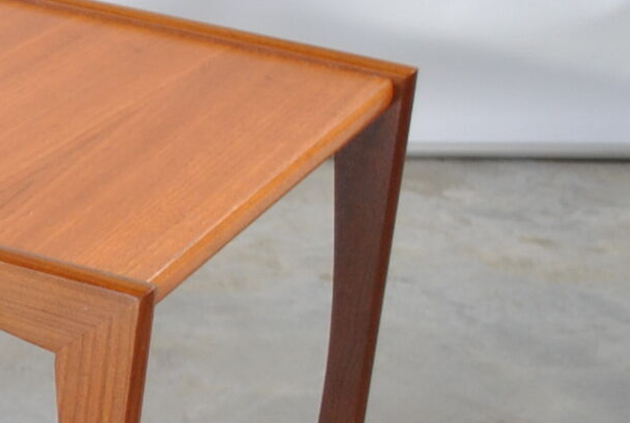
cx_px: -713
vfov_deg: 8.1
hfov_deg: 10.8
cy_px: 194
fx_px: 2982
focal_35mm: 170
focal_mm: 24
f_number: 4.5
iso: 200
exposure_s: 1/50
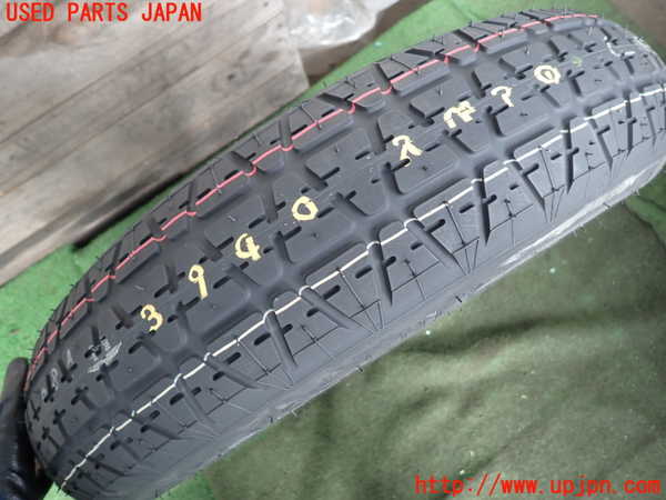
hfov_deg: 69.4
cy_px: 250
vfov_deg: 54.9
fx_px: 481
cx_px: 333
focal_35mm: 25
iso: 200
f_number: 2
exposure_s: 1/60
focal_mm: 4.5
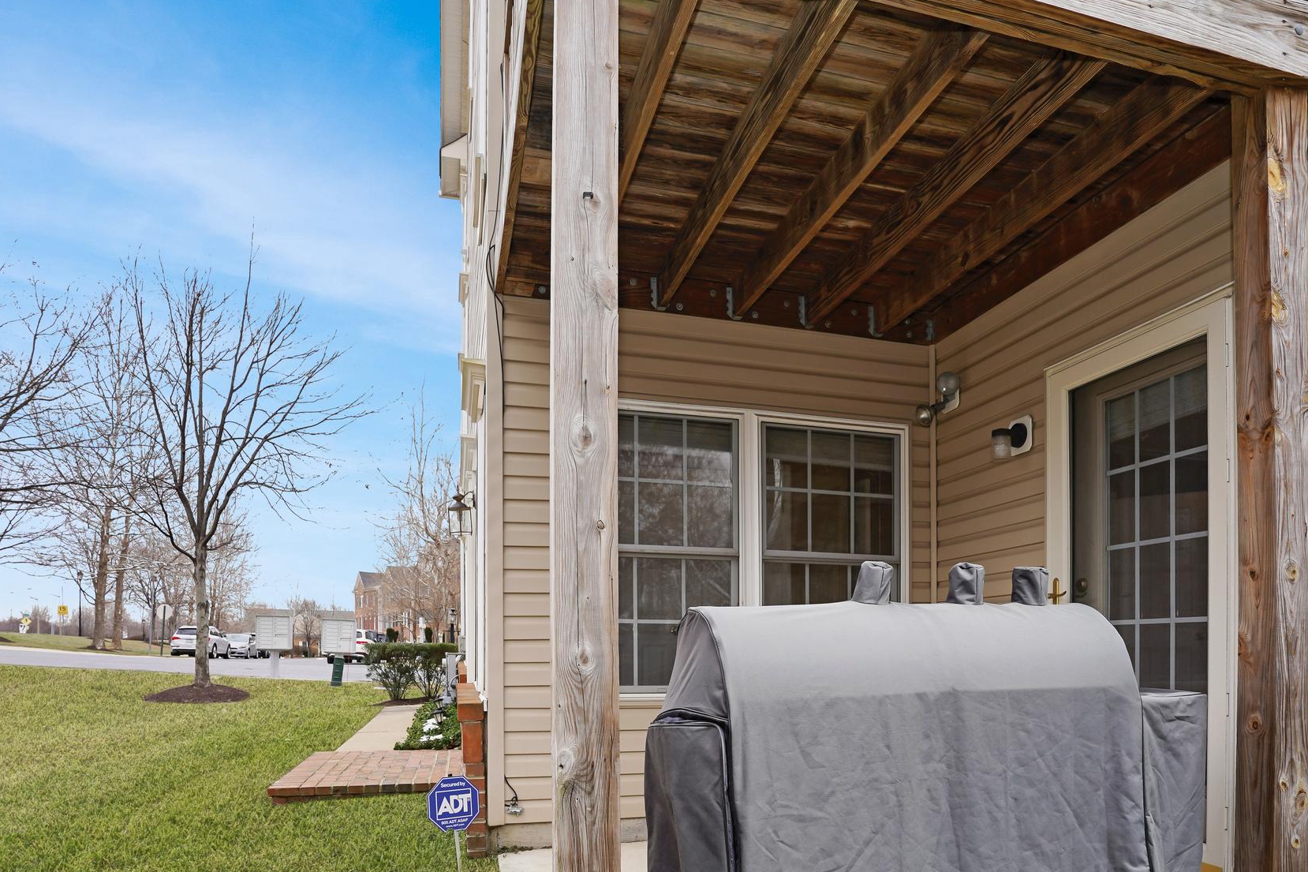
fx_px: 763
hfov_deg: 81.1
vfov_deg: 59.2
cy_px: 503
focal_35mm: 21
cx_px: 702
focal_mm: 17
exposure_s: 1/125
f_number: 5.6
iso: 100
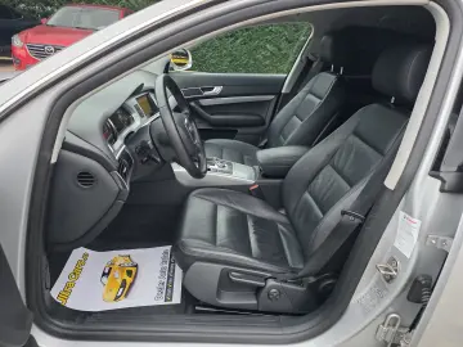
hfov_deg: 73.9
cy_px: 174
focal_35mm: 23
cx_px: 232
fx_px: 308
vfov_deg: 58.9
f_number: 1.7
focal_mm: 6.25
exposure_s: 1/180
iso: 160
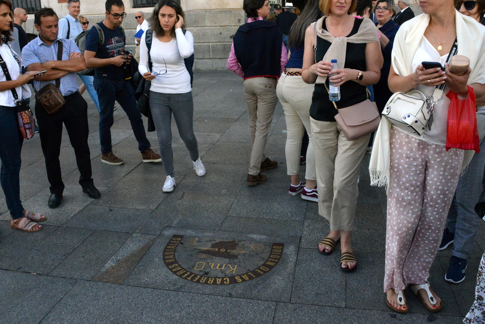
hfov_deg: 58.7
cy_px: 142
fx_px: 431
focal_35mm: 32
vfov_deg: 41.1
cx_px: 255
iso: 5000
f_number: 14
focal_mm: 24
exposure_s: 1/800
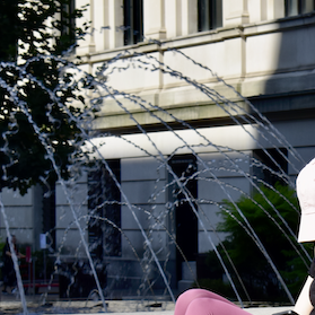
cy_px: 247
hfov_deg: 9.3
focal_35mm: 188
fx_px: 1937
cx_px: 283
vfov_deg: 9.3
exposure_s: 1/125
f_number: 13
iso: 100
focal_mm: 55
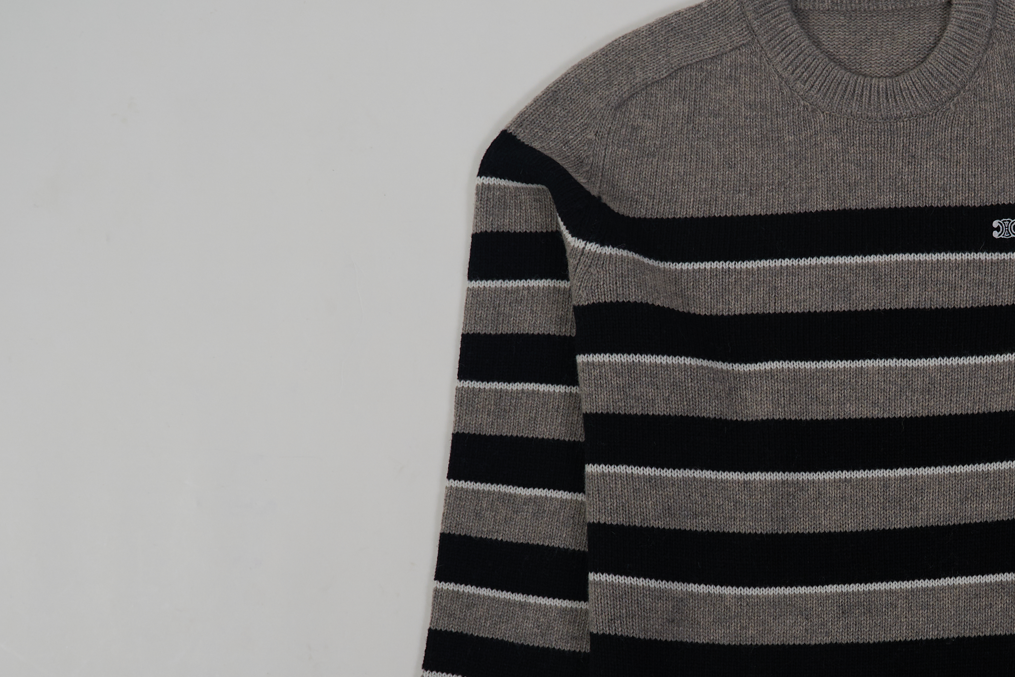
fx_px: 1748
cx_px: 921
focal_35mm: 62
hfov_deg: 30.9
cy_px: 527
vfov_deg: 21.7
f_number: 4
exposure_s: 1/160
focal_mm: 28
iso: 200
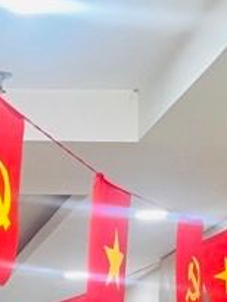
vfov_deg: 13.6
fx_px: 1135
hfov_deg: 11.0
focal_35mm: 130
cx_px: -116
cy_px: 538
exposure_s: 1/50
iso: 80
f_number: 1.6
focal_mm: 5.1
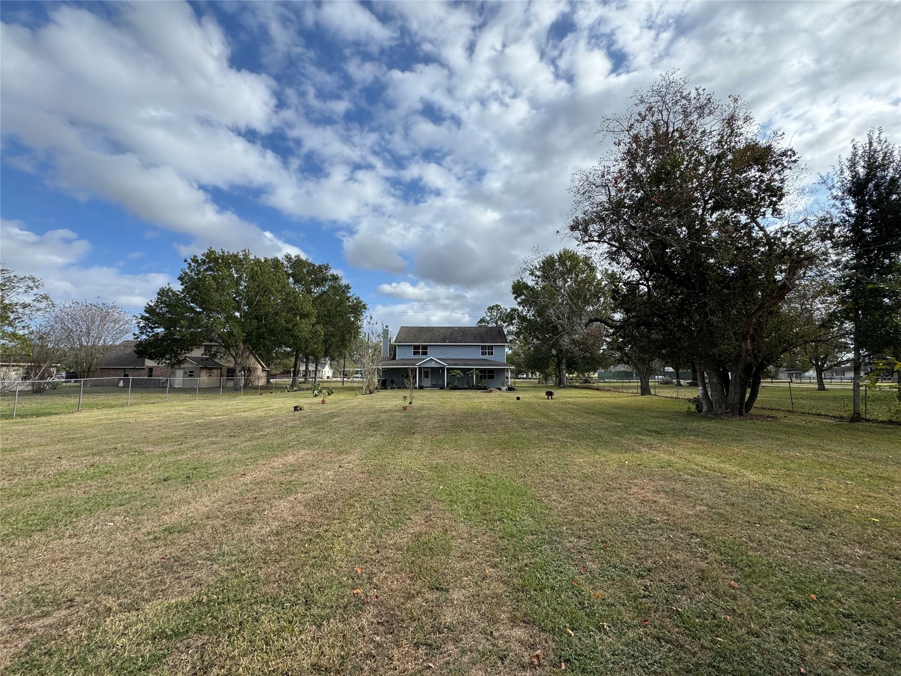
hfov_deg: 102.1
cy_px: 338
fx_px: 364
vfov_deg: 85.7
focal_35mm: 14
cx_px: 450
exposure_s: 1/1789
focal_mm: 2.22
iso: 50
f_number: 2.2
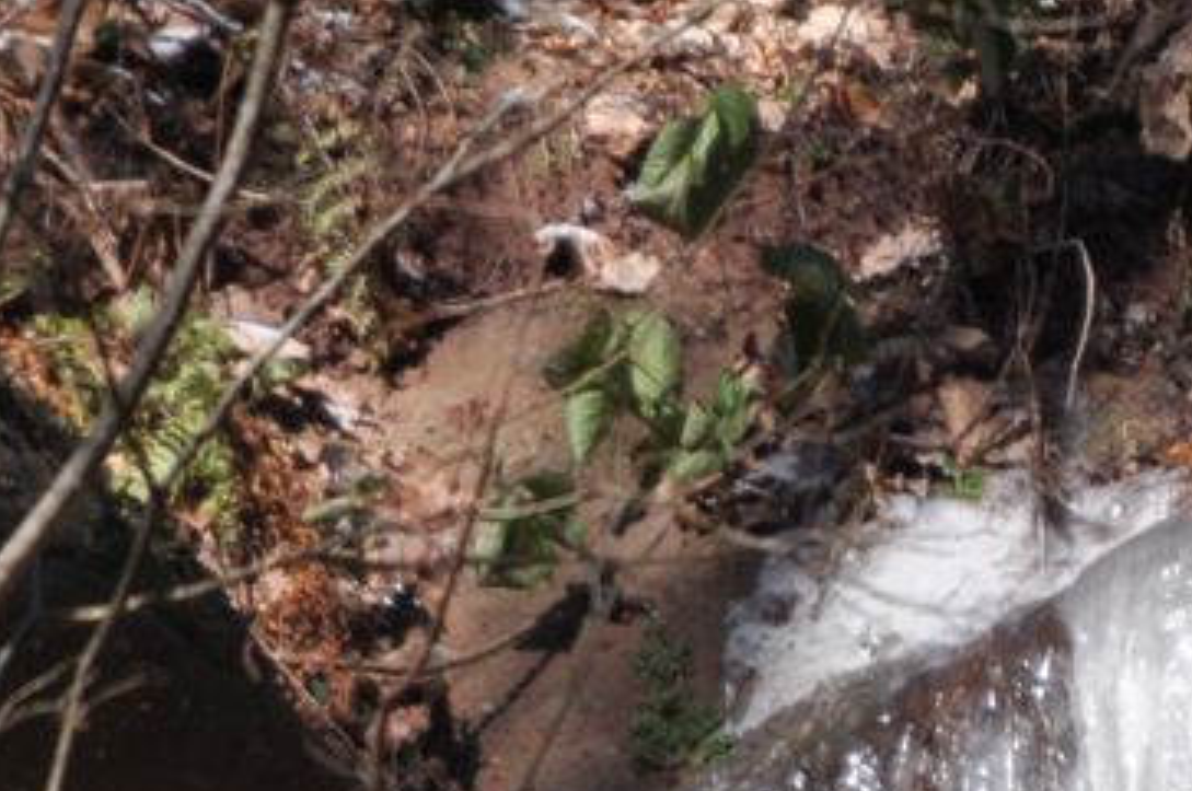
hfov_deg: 1.0
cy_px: 1426
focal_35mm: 1981
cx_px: 1455
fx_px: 65505
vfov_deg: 0.7
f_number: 5.6
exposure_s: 1/640
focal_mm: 300
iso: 400
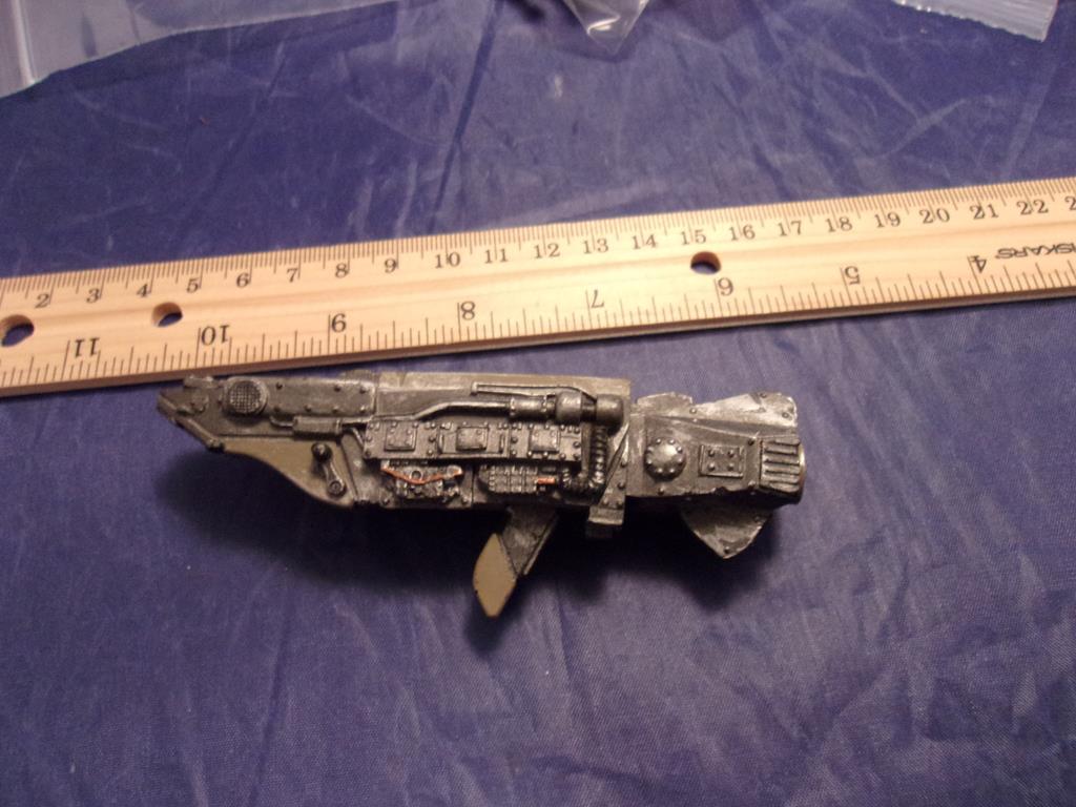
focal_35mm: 27
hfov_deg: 65.3
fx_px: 839
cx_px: 538
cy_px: 404
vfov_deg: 51.4
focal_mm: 4.9
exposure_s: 1/24
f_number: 3
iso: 400
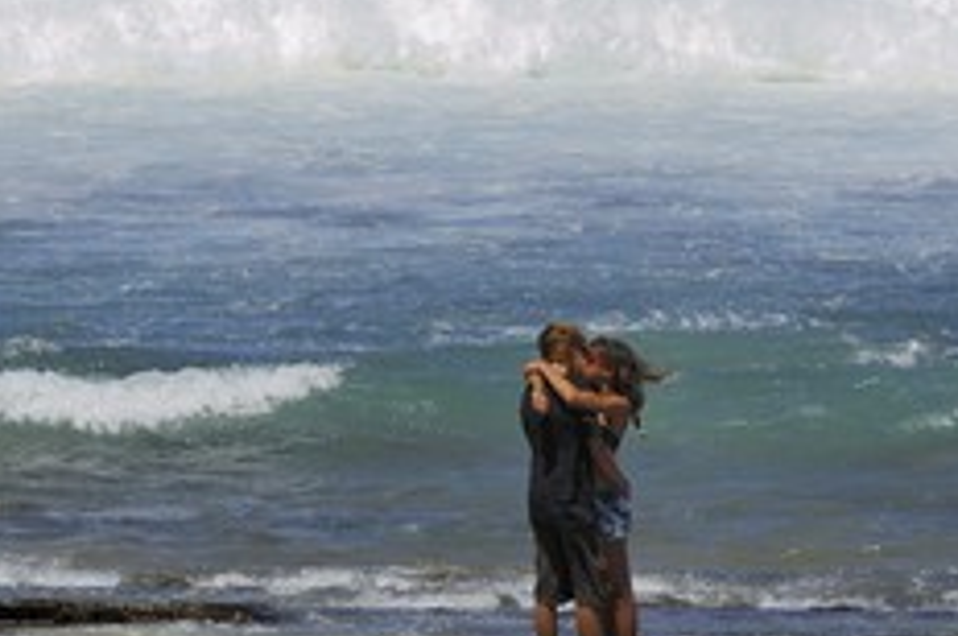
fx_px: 7467
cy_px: 153
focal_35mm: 281
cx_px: 260
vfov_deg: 4.9
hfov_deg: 7.3
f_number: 13
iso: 200
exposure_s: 1/320
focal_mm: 155
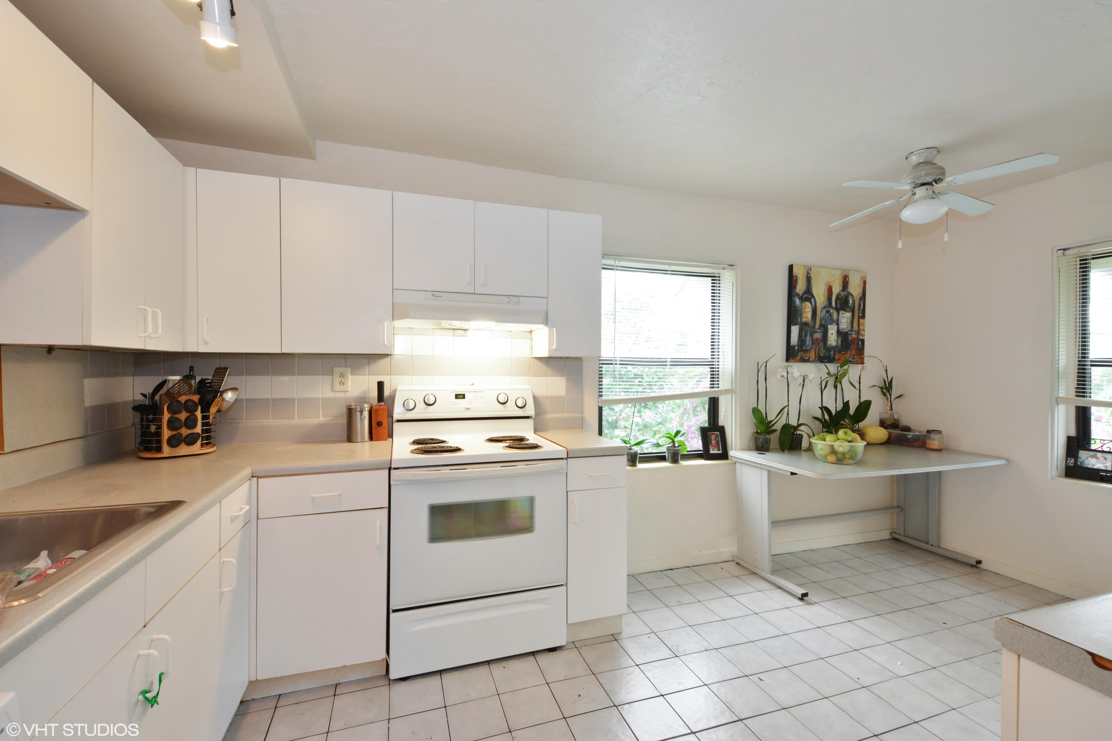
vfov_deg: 77.3
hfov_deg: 100.4
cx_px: 556
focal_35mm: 15
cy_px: 370
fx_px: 463
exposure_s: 1/1.67
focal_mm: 10
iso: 200
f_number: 9
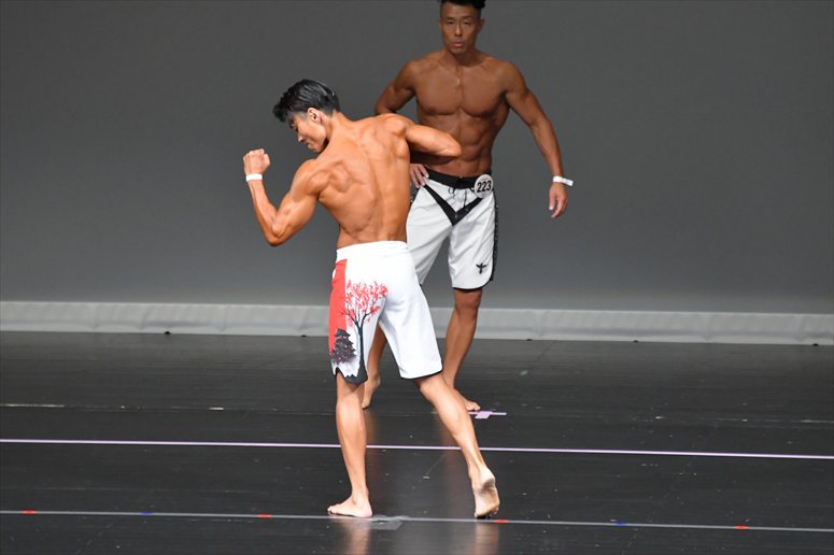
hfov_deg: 6.0
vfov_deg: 4.0
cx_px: 417
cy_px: 278
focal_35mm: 345
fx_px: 7989
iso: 5000
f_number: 5.6
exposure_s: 1/400
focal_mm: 230
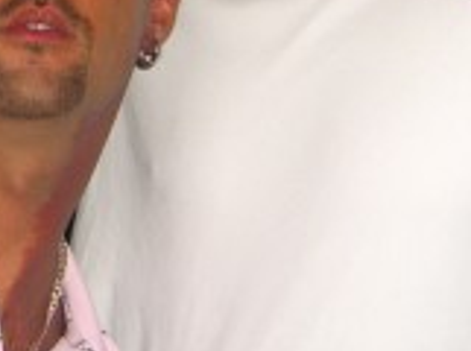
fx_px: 1928
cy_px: -64
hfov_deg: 13.7
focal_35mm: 142
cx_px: -32
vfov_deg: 10.2
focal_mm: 7.9
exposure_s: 1/60
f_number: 2.8
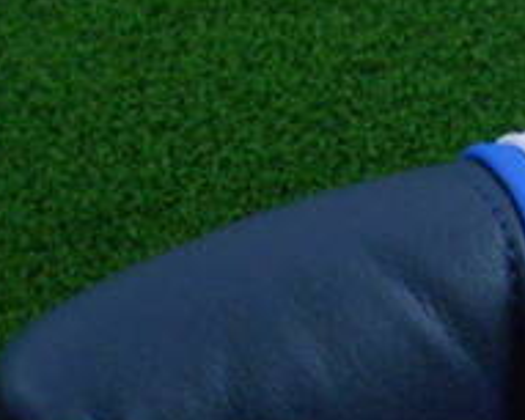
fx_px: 1321
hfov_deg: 21.3
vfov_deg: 16.9
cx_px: 580
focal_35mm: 85
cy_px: 563
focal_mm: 4.6
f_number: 3.2
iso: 640
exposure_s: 1/250
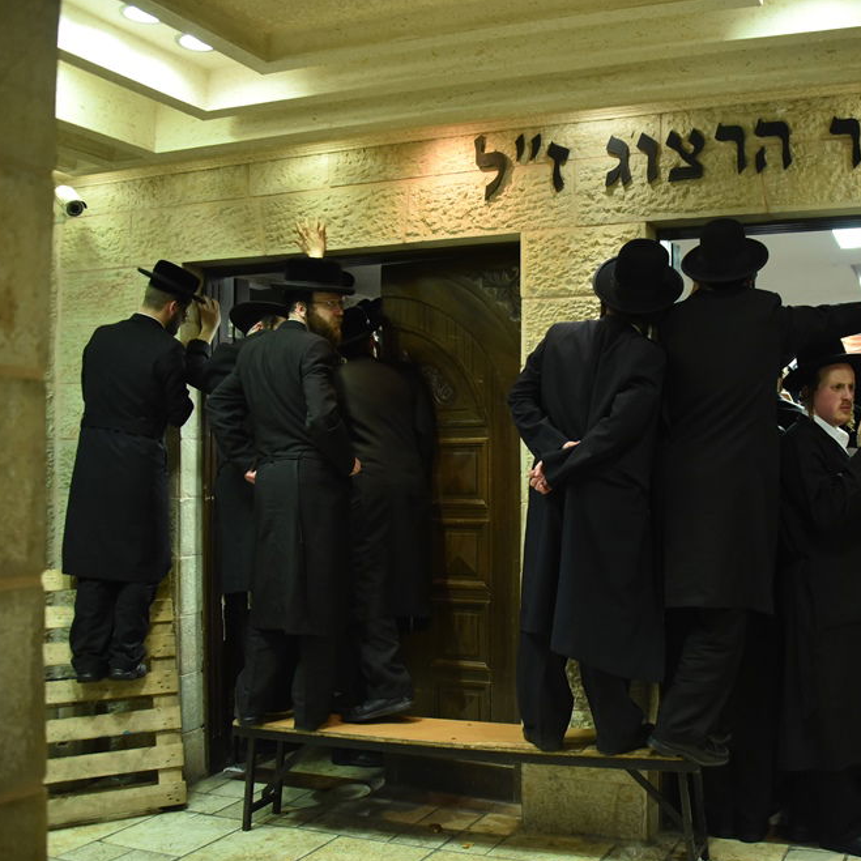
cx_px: 600
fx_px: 1041
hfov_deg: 44.0
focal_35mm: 37
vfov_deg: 44.9
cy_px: 423
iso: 4000
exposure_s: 1/50
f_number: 4.5
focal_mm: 28
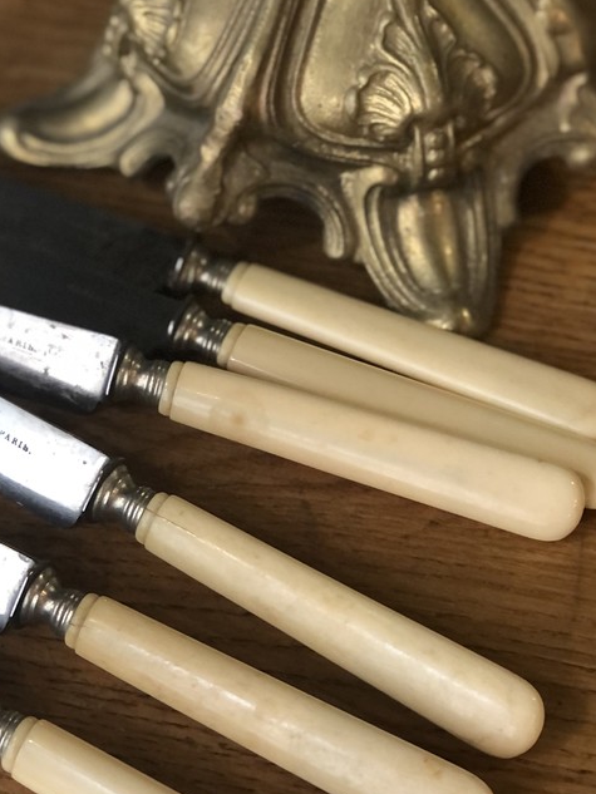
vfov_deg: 18.2
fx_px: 2478
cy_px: 399
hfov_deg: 13.6
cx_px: 119
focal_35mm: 108
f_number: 2.8
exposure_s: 1/33
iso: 200
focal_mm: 6.6
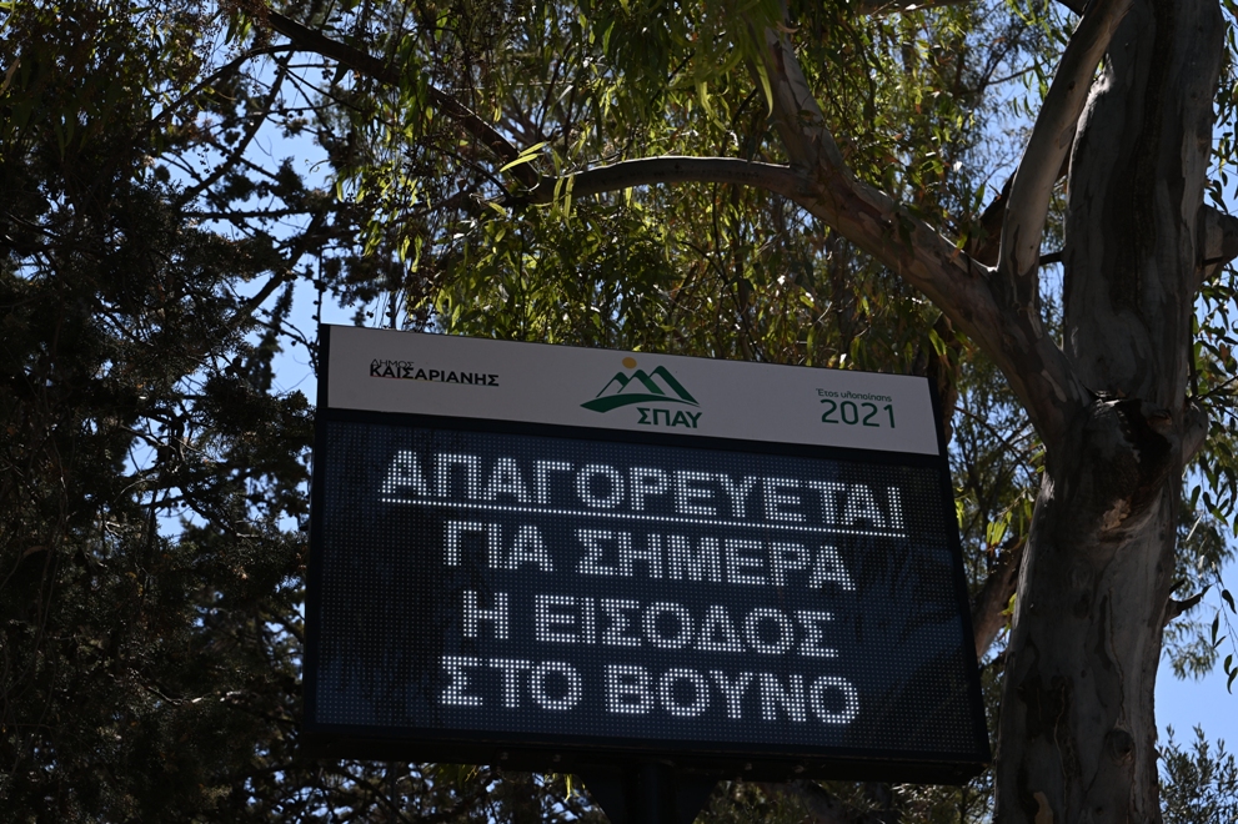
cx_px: 619
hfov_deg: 33.9
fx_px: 2028
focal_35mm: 59
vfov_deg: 23.0
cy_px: 412
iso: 200
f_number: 9
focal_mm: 59
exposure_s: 1/400
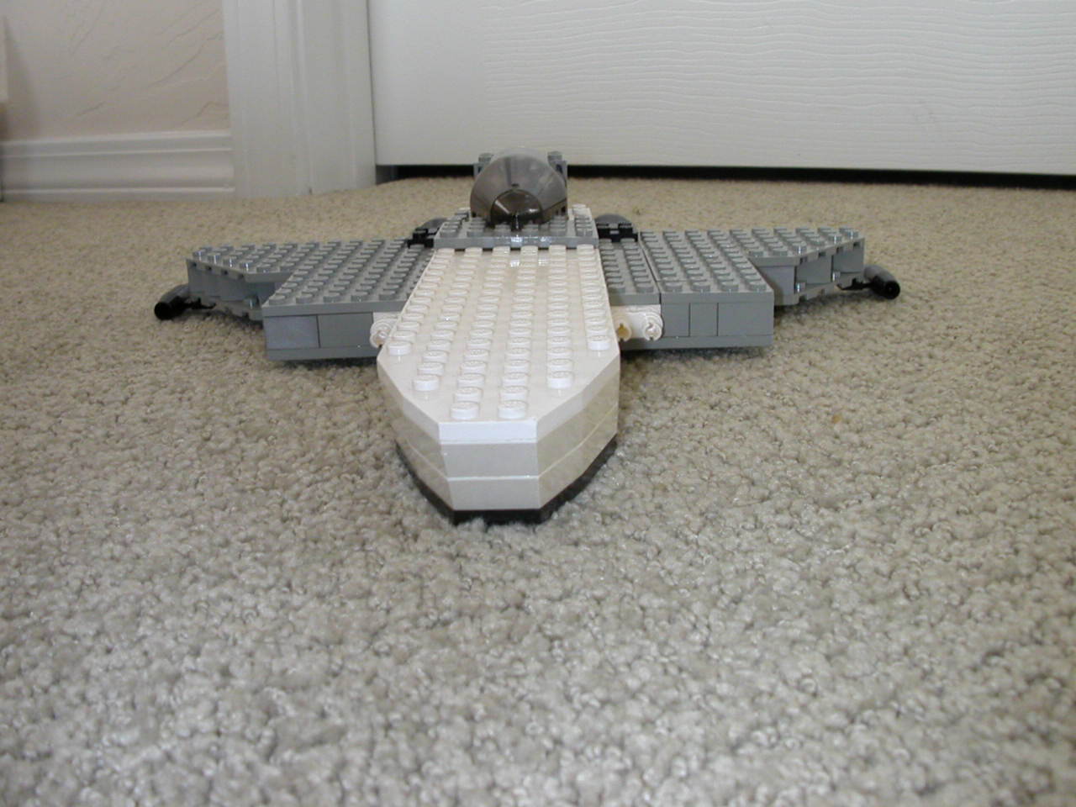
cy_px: 404
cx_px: 538
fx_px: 1150
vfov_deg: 38.7
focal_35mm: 37
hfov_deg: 50.1
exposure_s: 1/27.6
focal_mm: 5.6
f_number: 4.5
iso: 182
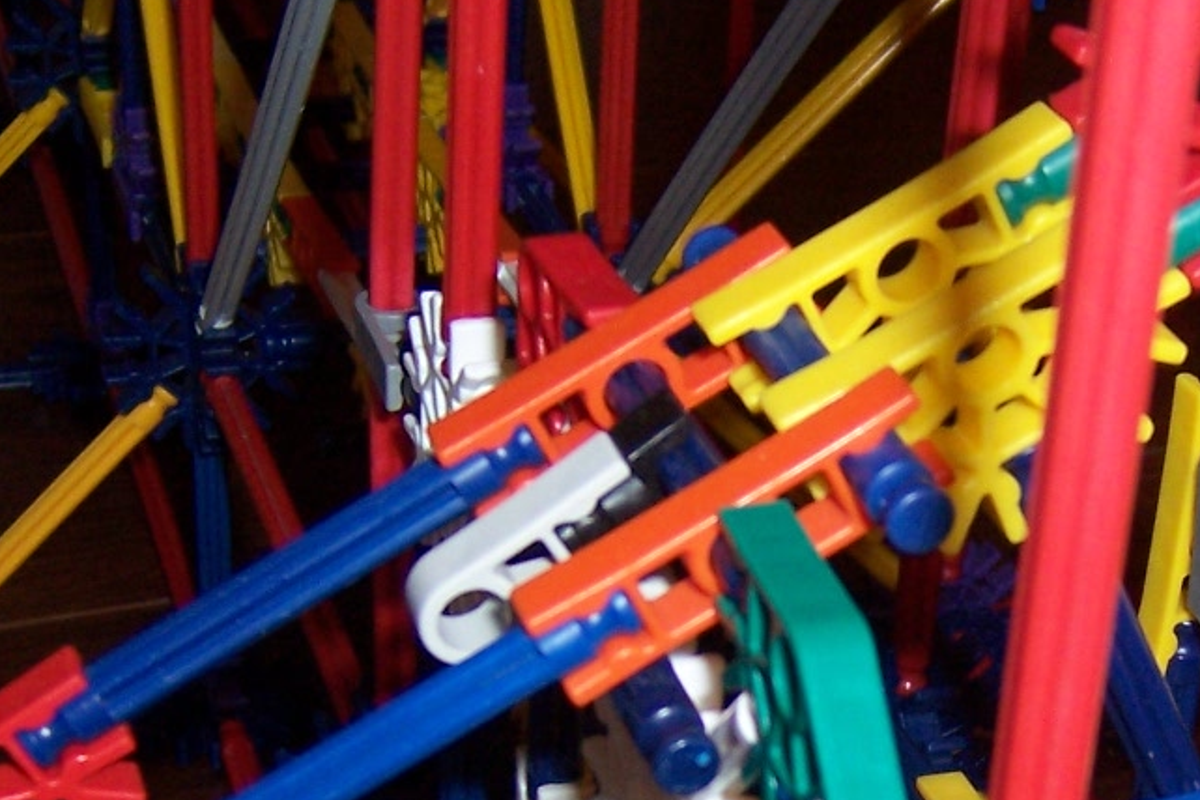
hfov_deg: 24.3
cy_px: 884
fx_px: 2766
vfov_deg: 16.0
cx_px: 834
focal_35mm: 83
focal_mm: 5.5
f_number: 2.8
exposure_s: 1/60
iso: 140
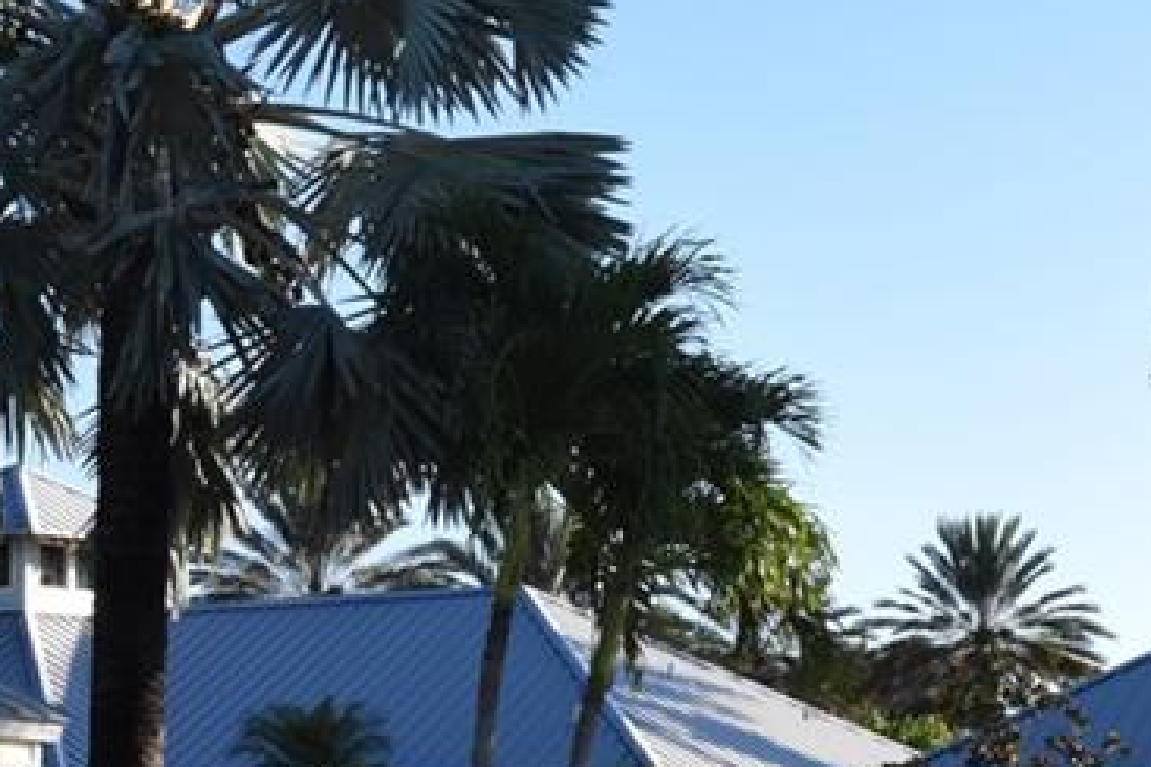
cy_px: 349
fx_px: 3133
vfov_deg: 14.0
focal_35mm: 98
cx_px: 717
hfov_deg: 20.8
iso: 1250
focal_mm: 35
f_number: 22
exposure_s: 1/200
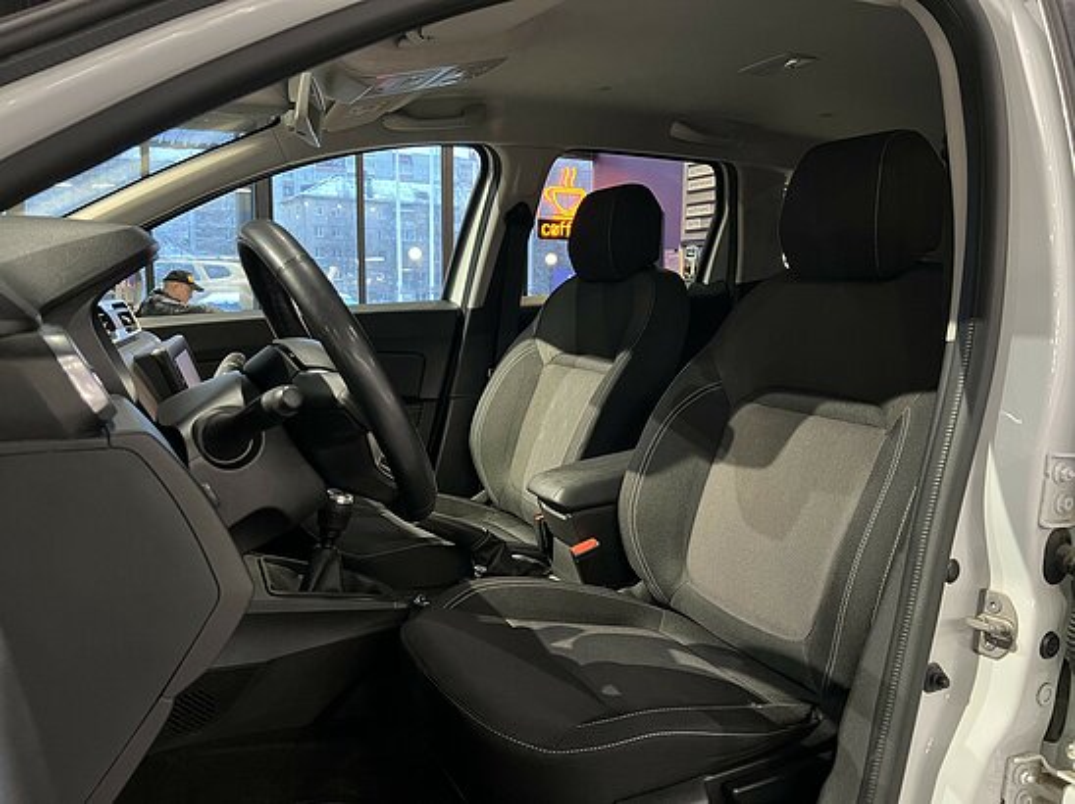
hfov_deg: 67.3
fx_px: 807
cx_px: 538
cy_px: 402
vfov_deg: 53.0
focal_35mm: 26
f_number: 1.5
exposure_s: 1/33
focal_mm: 5.7
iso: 500
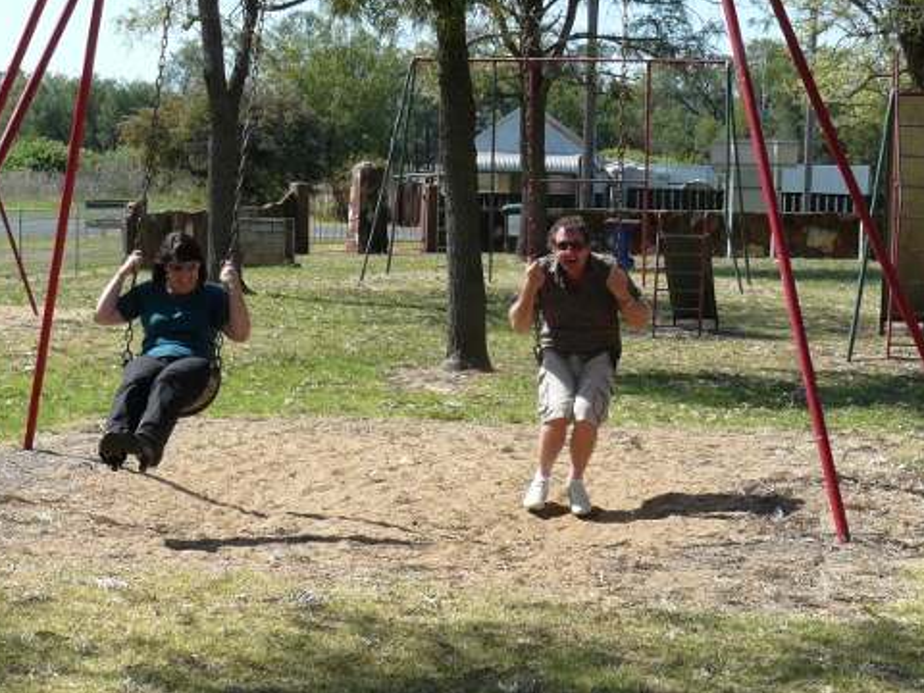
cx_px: 437
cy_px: 356
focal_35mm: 84
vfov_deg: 17.6
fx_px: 2242
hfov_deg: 23.3
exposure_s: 1/250
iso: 100
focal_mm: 10.5
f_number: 5.6
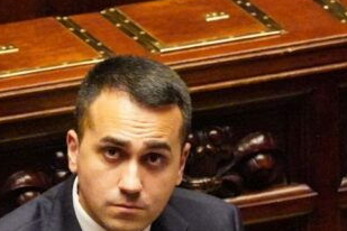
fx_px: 14361
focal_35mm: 1490
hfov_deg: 1.4
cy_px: 227
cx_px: 116
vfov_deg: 0.9
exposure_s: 1/200
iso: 32000
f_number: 5.6
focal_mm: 400
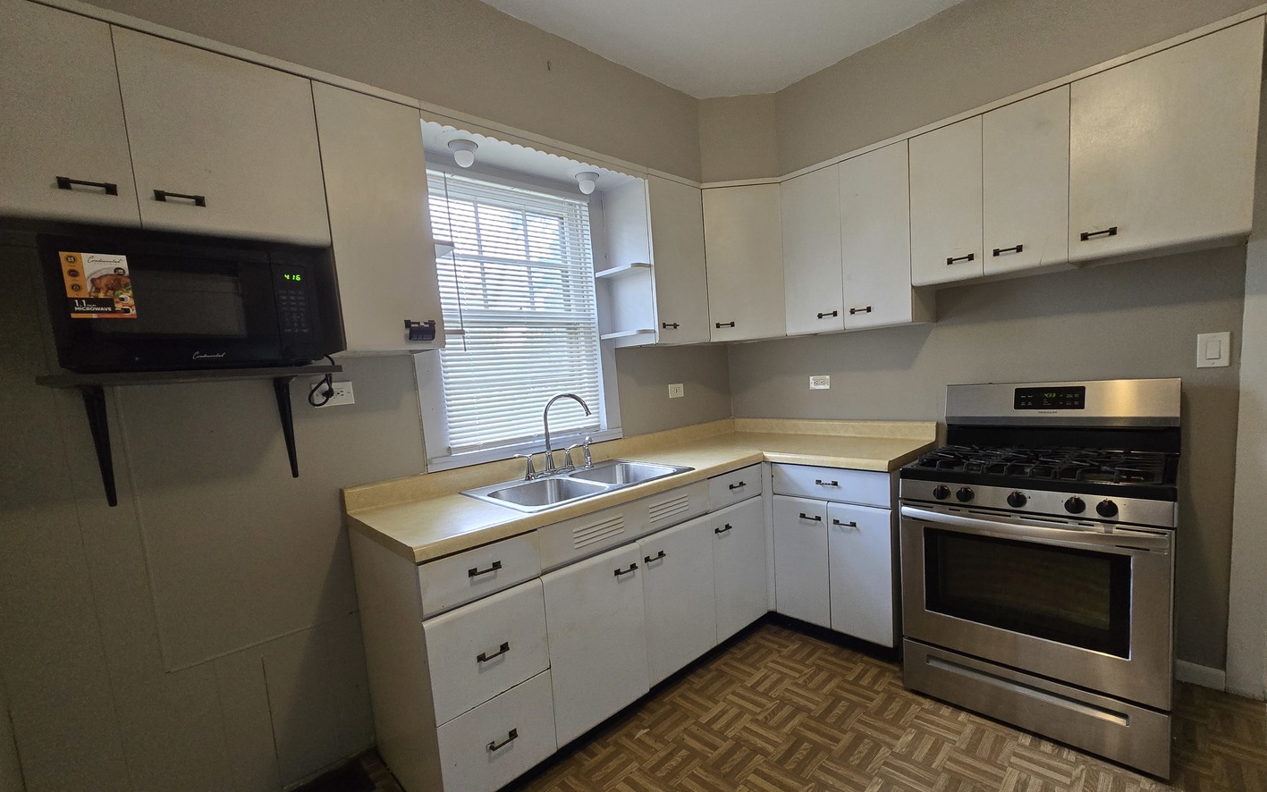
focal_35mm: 14
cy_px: 426
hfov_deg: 105.3
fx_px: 483
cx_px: 635
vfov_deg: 78.5
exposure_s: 1/60
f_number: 2.2
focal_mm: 2.2
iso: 400
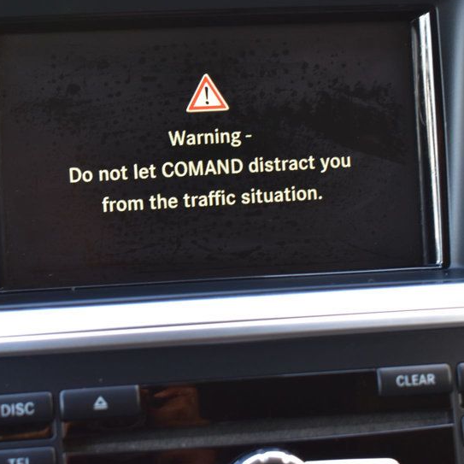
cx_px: 237
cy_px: 175
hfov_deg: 17.2
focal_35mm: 101
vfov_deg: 17.2
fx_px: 1532
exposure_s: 1/20
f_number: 6.3
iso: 400
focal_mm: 42
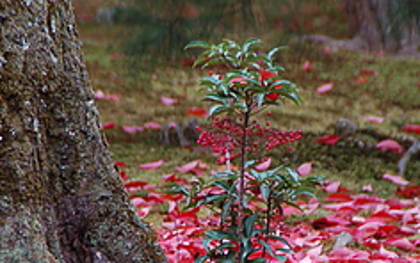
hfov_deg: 2.7
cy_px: 244
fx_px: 8891
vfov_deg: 1.7
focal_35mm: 776
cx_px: 212
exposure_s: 1/40
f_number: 6.3
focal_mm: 200
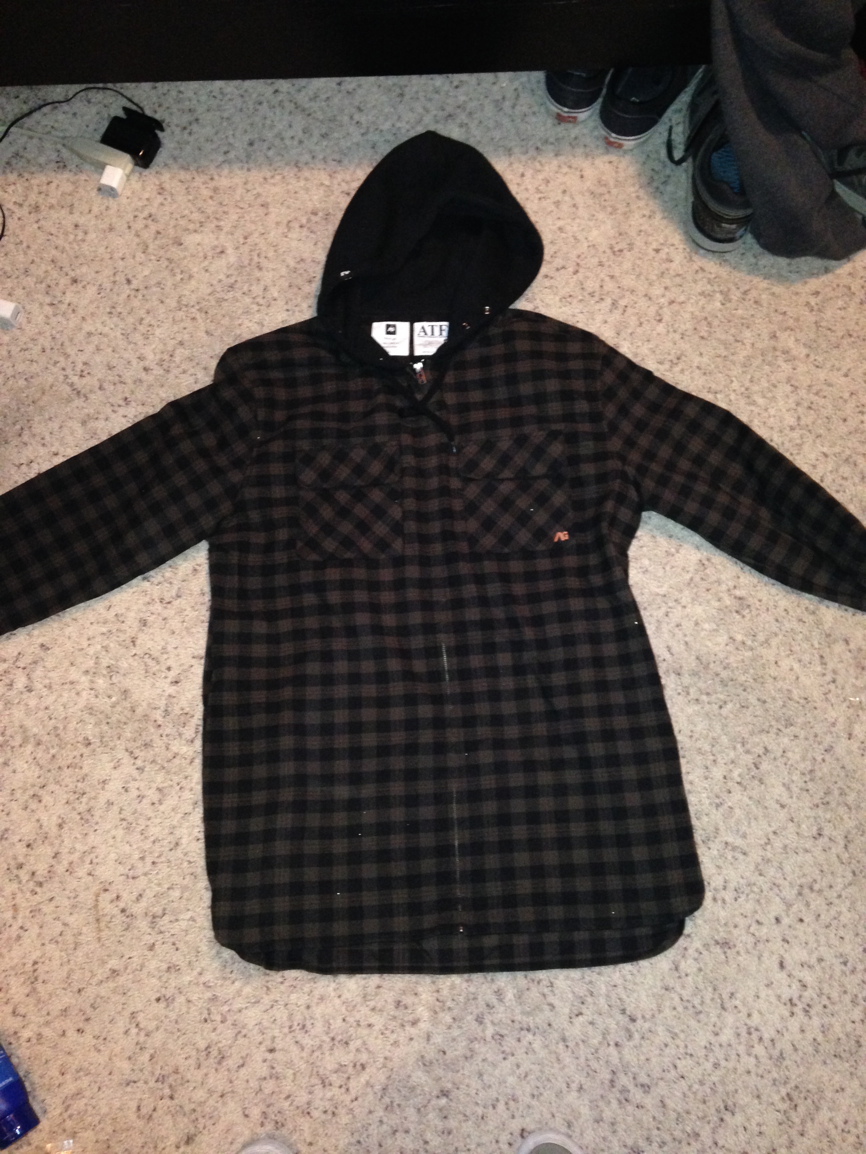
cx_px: 433
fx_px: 1101
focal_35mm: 33
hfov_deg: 42.9
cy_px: 577
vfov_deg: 55.4
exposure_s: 1/16
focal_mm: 4.12
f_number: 2.4
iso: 320
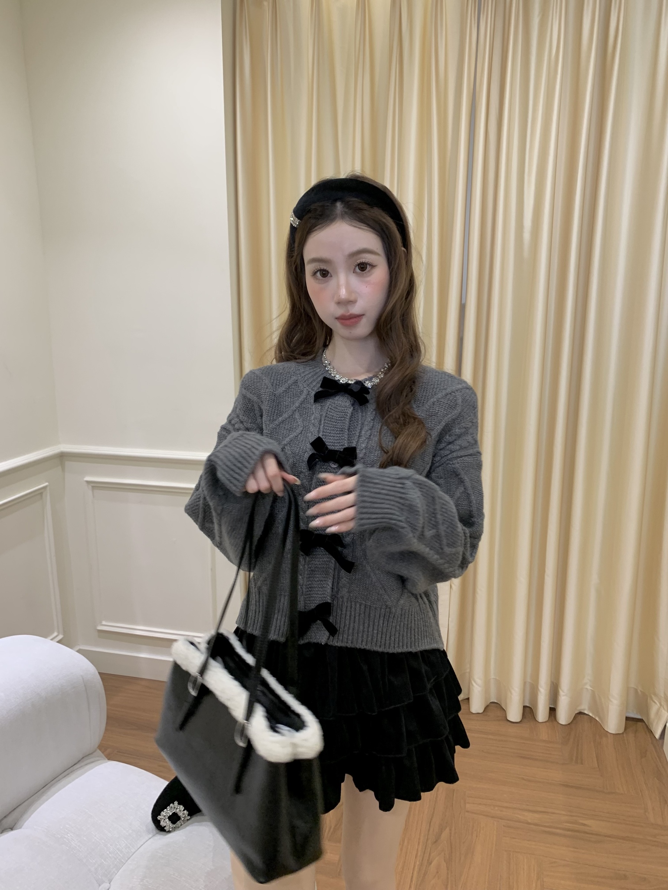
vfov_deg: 67.3
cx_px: 334
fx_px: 669
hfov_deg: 53.1
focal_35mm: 26
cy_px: 445
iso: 64
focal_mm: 4.25
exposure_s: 1/50
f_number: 1.8
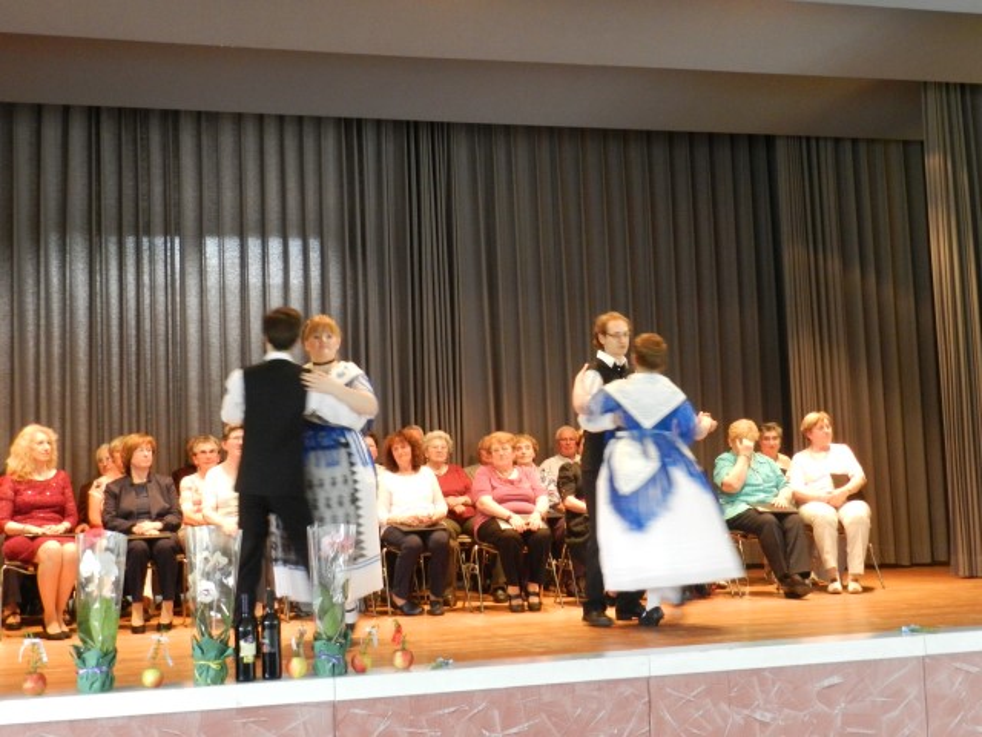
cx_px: 491
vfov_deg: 31.5
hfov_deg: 41.2
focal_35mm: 46
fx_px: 1305
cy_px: 368
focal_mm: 8.1
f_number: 4.2
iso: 800
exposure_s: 1/30
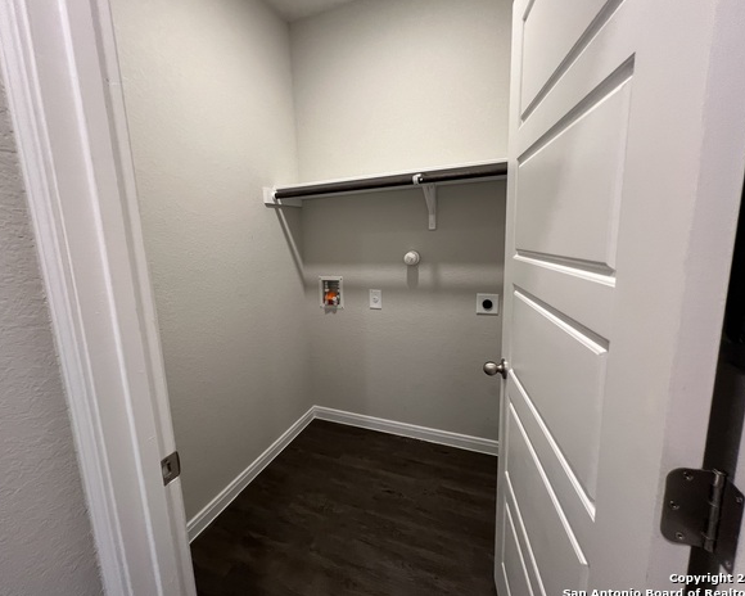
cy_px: 293
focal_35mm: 14
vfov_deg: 88.0
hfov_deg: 100.7
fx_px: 309
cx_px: 361
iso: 250
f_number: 1.8
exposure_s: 1/60
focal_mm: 1.57
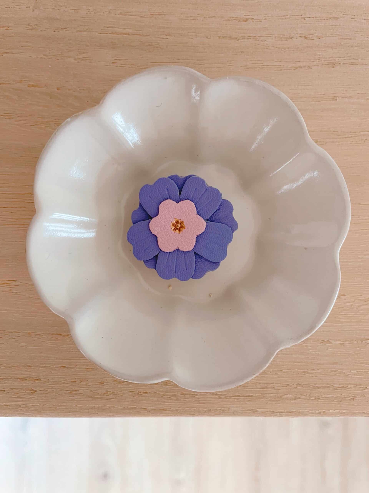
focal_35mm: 26
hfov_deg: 53.1
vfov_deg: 67.3
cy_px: 246
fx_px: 370
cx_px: 184
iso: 320
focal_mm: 4.2
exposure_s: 1/60
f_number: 1.6
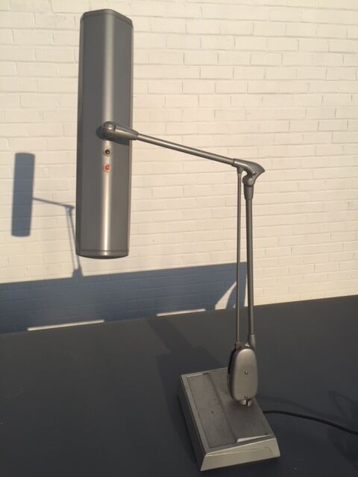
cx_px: 179
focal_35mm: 29
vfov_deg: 61.7
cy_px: 238
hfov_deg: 48.2
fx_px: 400
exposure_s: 1/4950
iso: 32
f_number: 2.2
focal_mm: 4.15
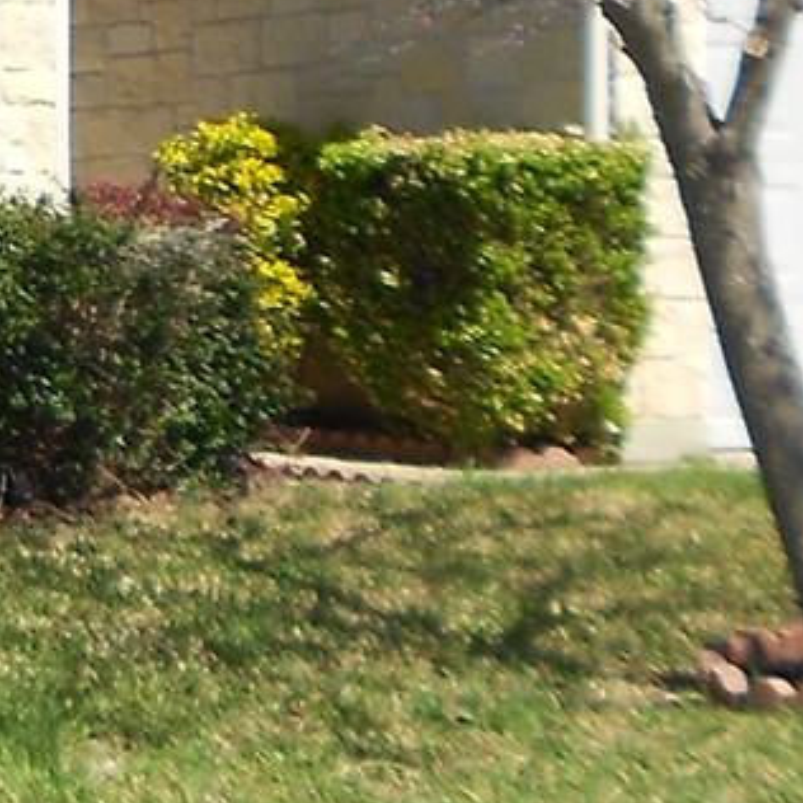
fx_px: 3910
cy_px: 203
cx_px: -412
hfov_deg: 11.2
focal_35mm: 149
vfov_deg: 11.7
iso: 80
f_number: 3.2
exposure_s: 1/1000
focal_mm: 4.6
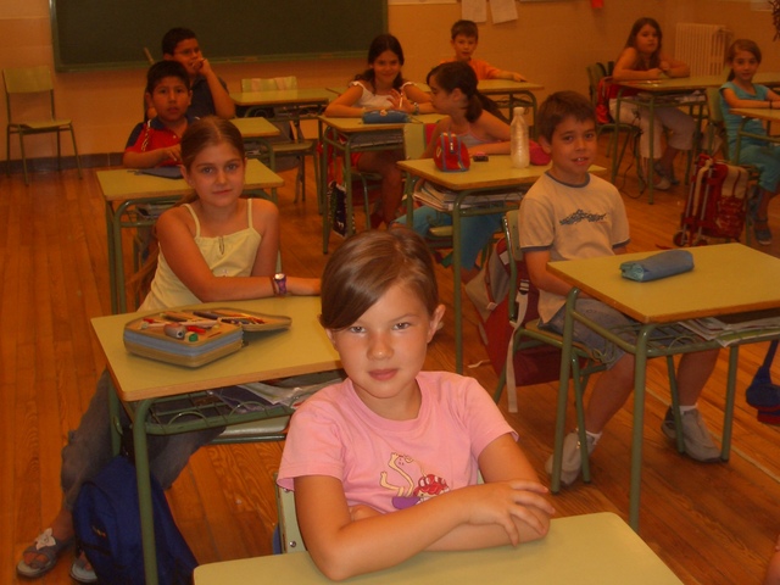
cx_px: 390
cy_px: 292
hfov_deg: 38.9
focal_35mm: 49
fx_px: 1104
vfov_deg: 29.7
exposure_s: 1/40
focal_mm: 8.2
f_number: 3.1
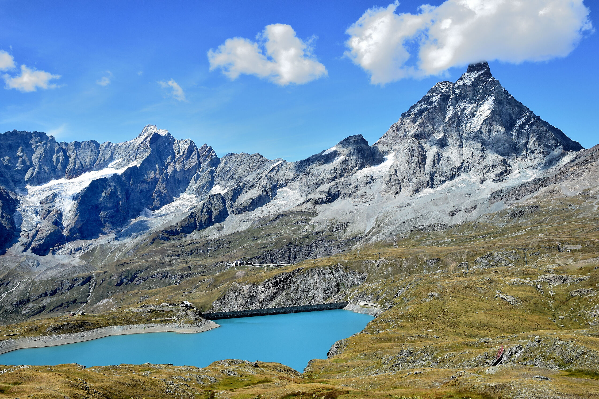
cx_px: 291
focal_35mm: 31
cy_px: 195
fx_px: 508
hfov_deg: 61.0
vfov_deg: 42.9
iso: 400
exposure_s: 1/400
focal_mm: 19
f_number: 11
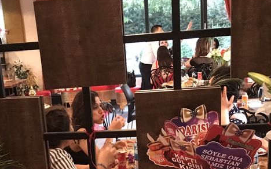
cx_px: 108
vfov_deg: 18.9
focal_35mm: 65
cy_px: 205
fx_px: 480
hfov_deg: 31.4
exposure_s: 1/6
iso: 100
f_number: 1.8
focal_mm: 3.99
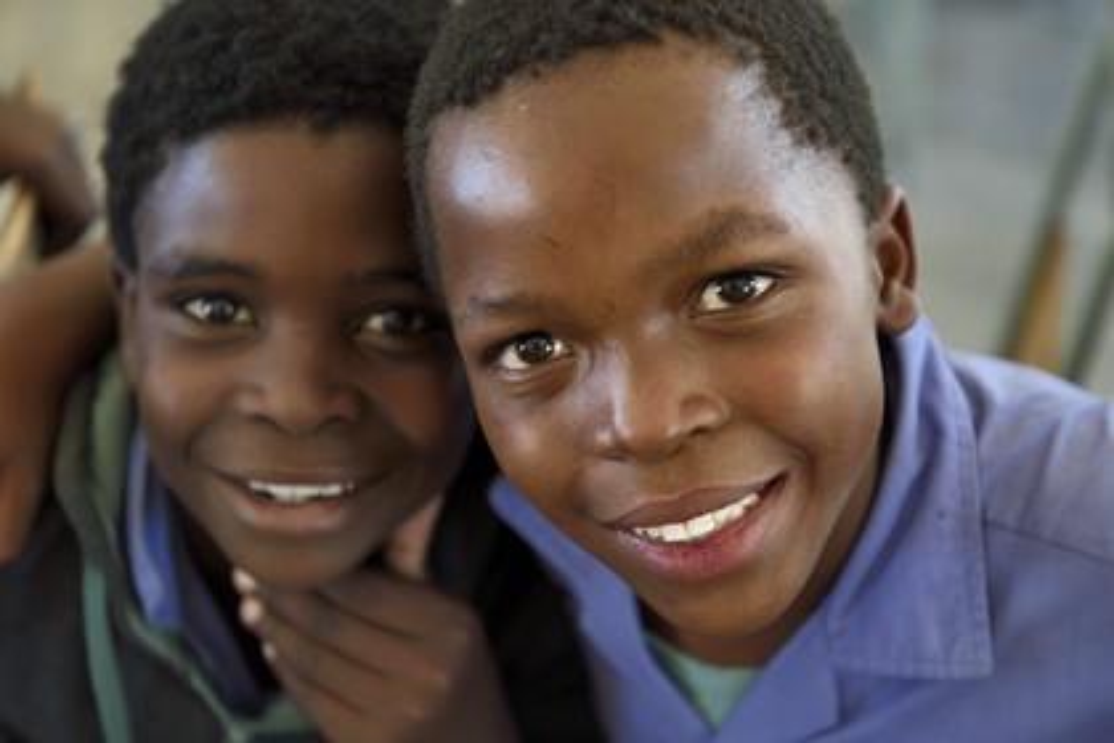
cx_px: 557
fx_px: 1795
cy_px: 372
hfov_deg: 34.5
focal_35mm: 58
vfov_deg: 23.4
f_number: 3.2
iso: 800
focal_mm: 58
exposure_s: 1/125
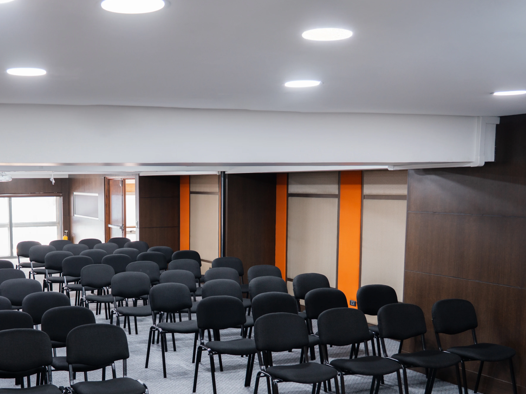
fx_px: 714
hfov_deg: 39.5
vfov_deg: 30.5
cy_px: 279
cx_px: 142
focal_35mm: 47
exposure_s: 1/10
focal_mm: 29
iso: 500
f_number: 4
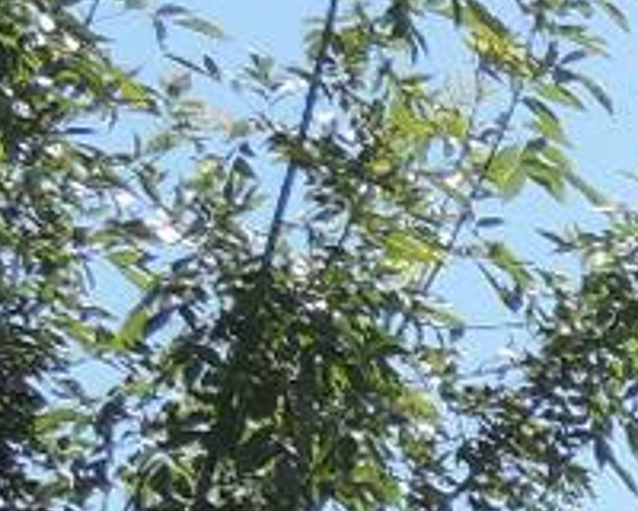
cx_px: 1959
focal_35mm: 313
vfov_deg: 4.8
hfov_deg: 5.7
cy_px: 1258
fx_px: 5910
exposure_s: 1/800
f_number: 3.3
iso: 80
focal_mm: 7.1
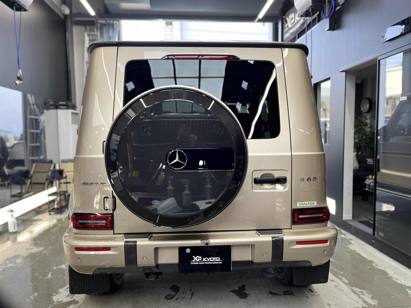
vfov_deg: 53.1
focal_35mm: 26
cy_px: 154
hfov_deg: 67.3
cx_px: 206
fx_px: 309
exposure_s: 1/120
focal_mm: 5.1
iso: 64
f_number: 1.6
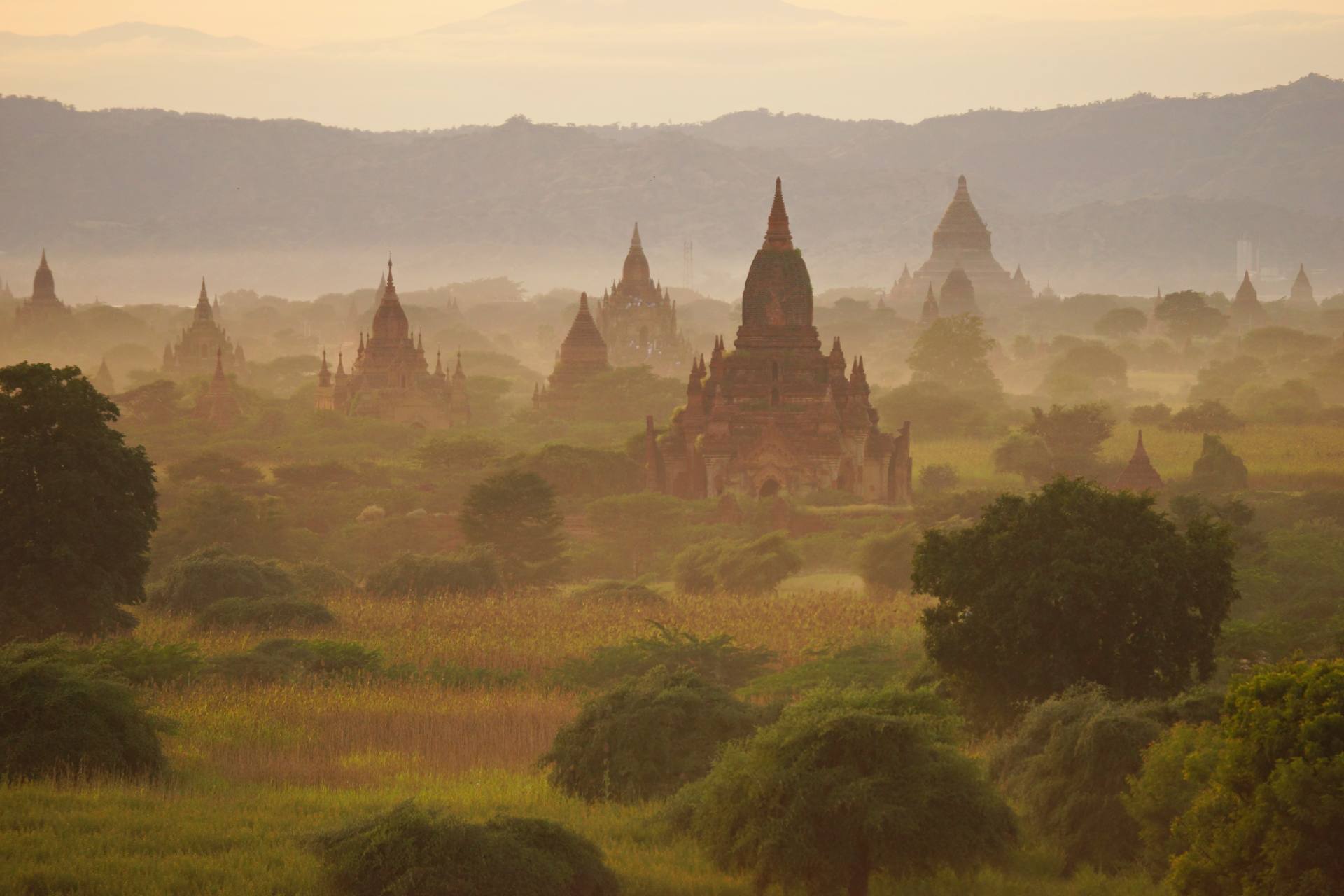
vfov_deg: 4.6
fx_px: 11199
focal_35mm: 300
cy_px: 448
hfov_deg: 6.9
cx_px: 672
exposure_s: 1/320
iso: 500
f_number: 5.6
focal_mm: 300
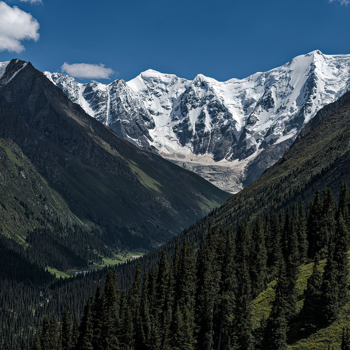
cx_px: 195
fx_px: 927
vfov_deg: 21.4
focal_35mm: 81
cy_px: 174
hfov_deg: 21.4
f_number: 10
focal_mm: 63
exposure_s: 1/500
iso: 100
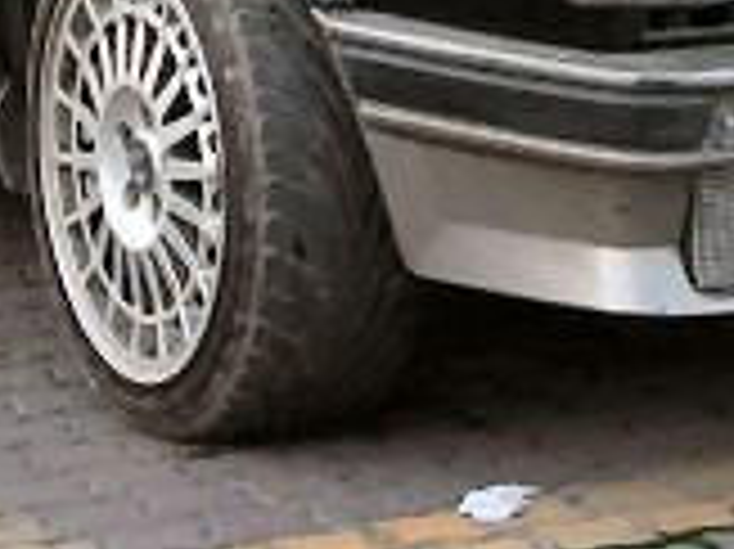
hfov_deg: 6.7
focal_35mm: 298
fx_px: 6314
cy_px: -382
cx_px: 342
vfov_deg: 4.9
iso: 125
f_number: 3.2
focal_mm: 12.7
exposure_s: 1/80
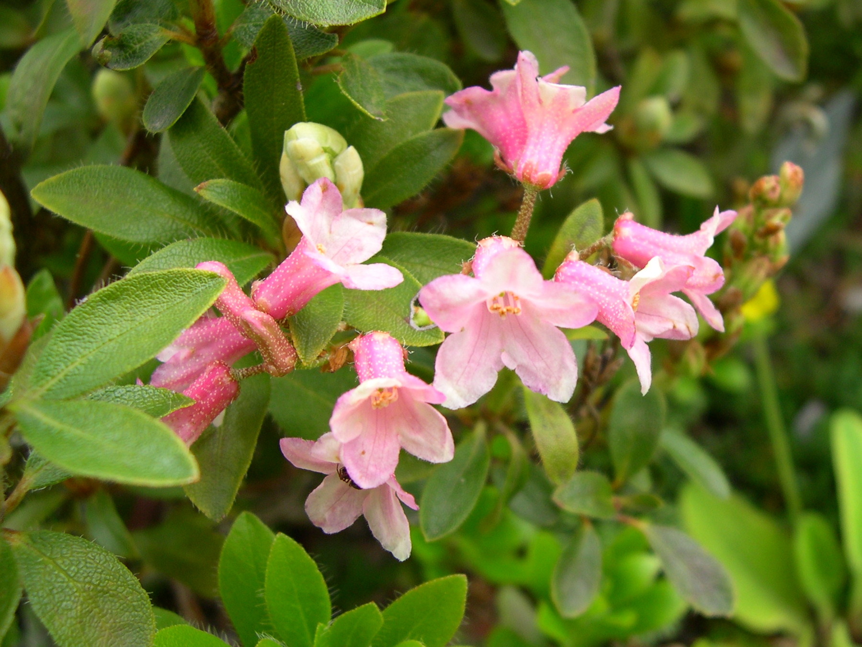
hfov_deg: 49.0
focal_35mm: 38
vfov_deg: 37.7
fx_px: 946
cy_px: 324
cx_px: 431
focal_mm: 8
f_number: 2.8
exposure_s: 1/233
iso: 100
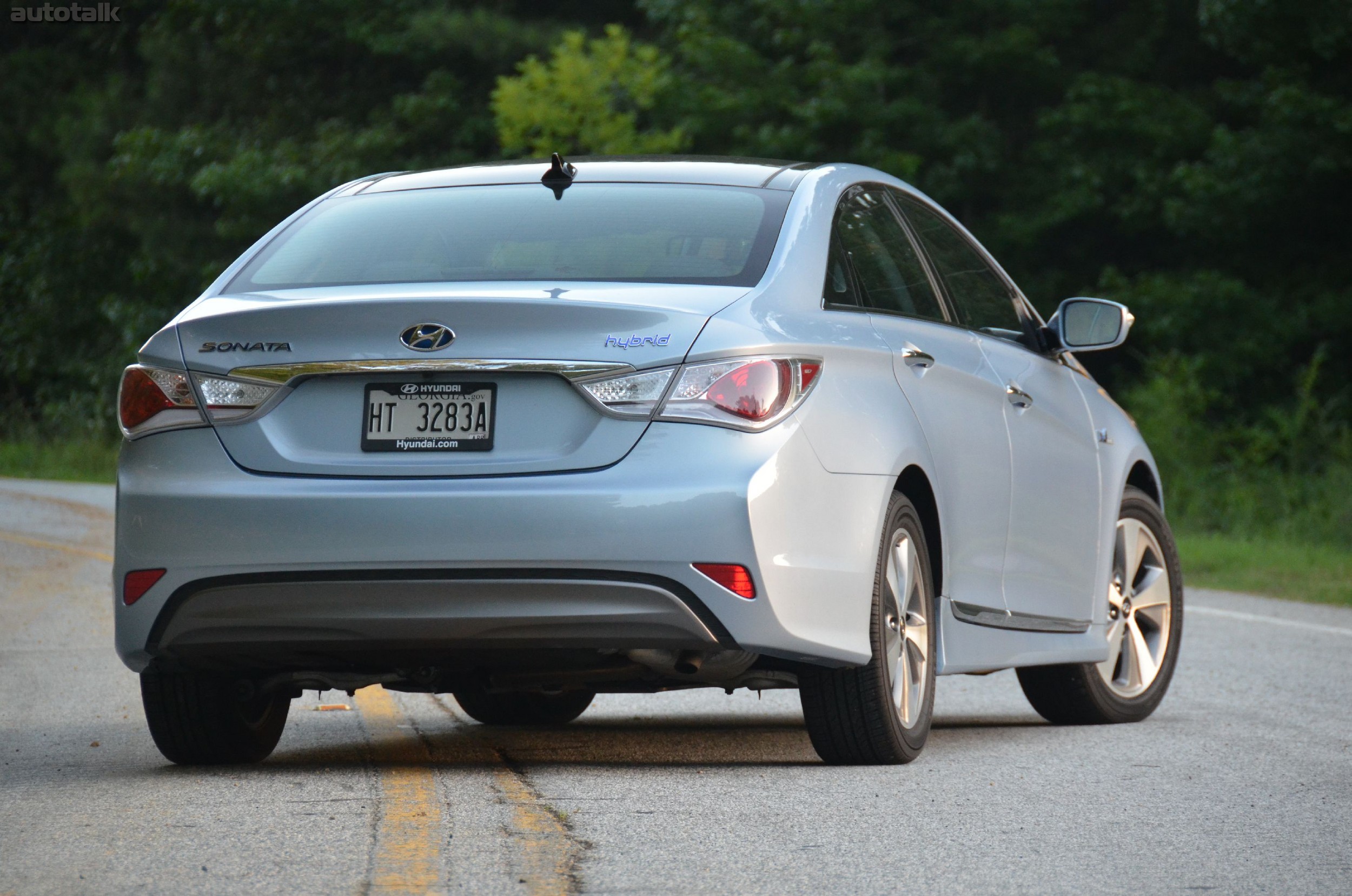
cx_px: 676
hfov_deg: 8.1
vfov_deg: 5.4
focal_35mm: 255
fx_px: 9557
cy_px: 448
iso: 1600
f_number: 5.6
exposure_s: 1/250
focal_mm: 170
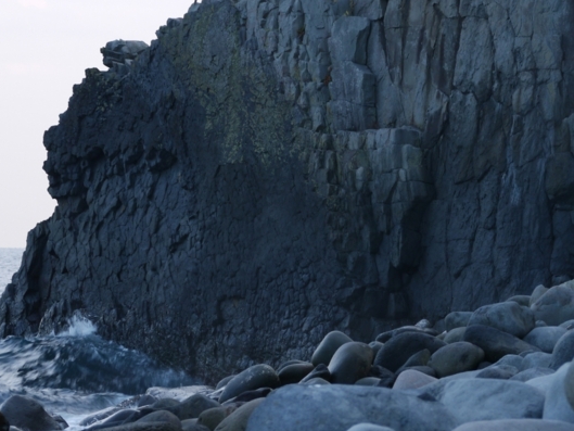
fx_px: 4213
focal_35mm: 254
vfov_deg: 5.8
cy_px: 106
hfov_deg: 7.8
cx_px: 275
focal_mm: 84
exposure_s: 1/13
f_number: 8
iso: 100
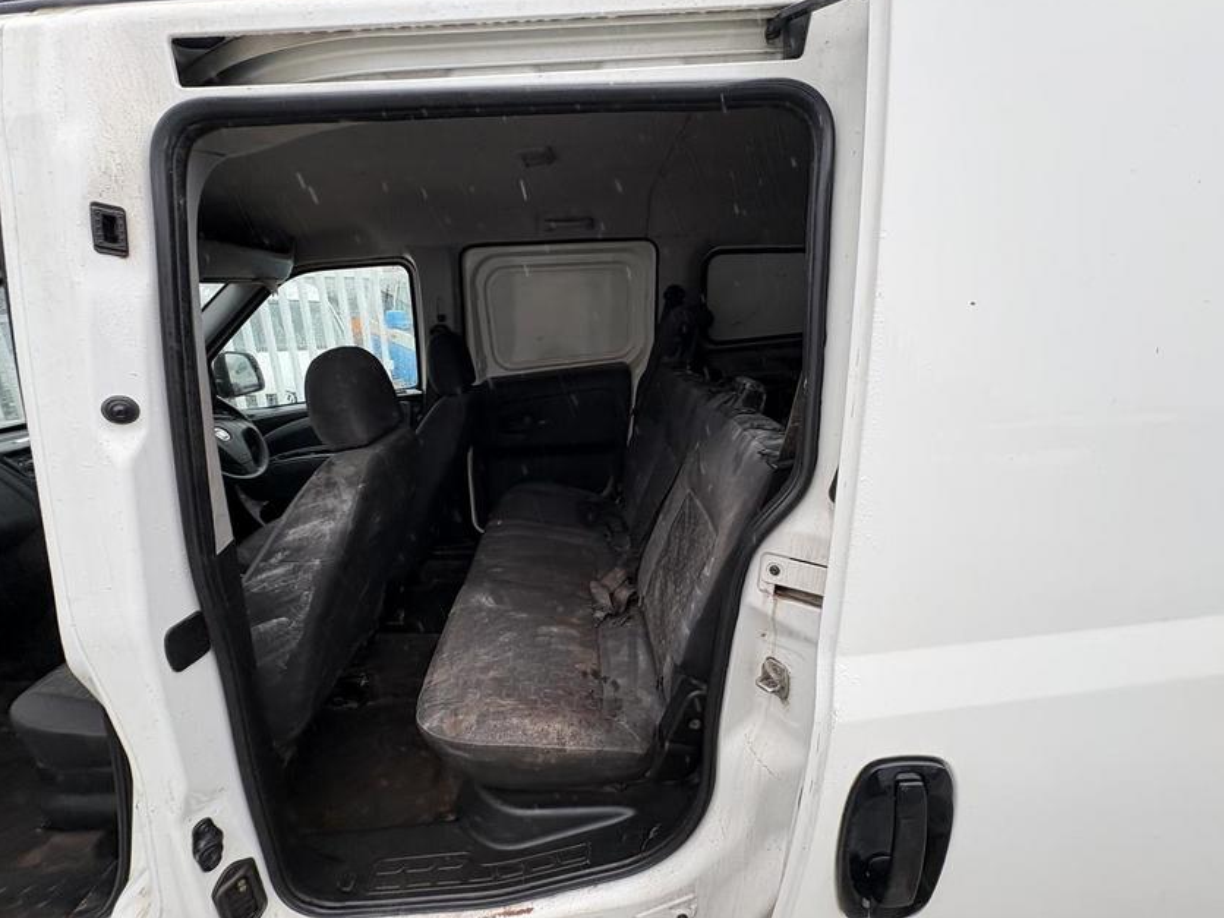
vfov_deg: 81.7
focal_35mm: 15
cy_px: 476
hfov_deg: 98.2
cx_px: 603
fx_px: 530
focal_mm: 2.22
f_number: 2.2
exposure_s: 1/137
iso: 80
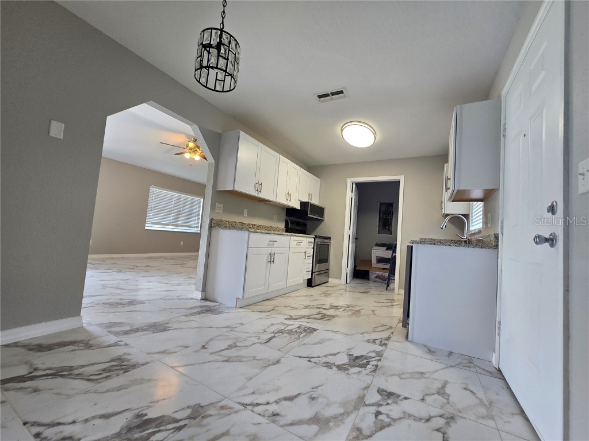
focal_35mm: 13
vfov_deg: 89.9
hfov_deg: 106.2
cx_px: 294
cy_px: 220
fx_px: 221
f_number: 2.2
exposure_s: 1/60
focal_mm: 2.2
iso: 125
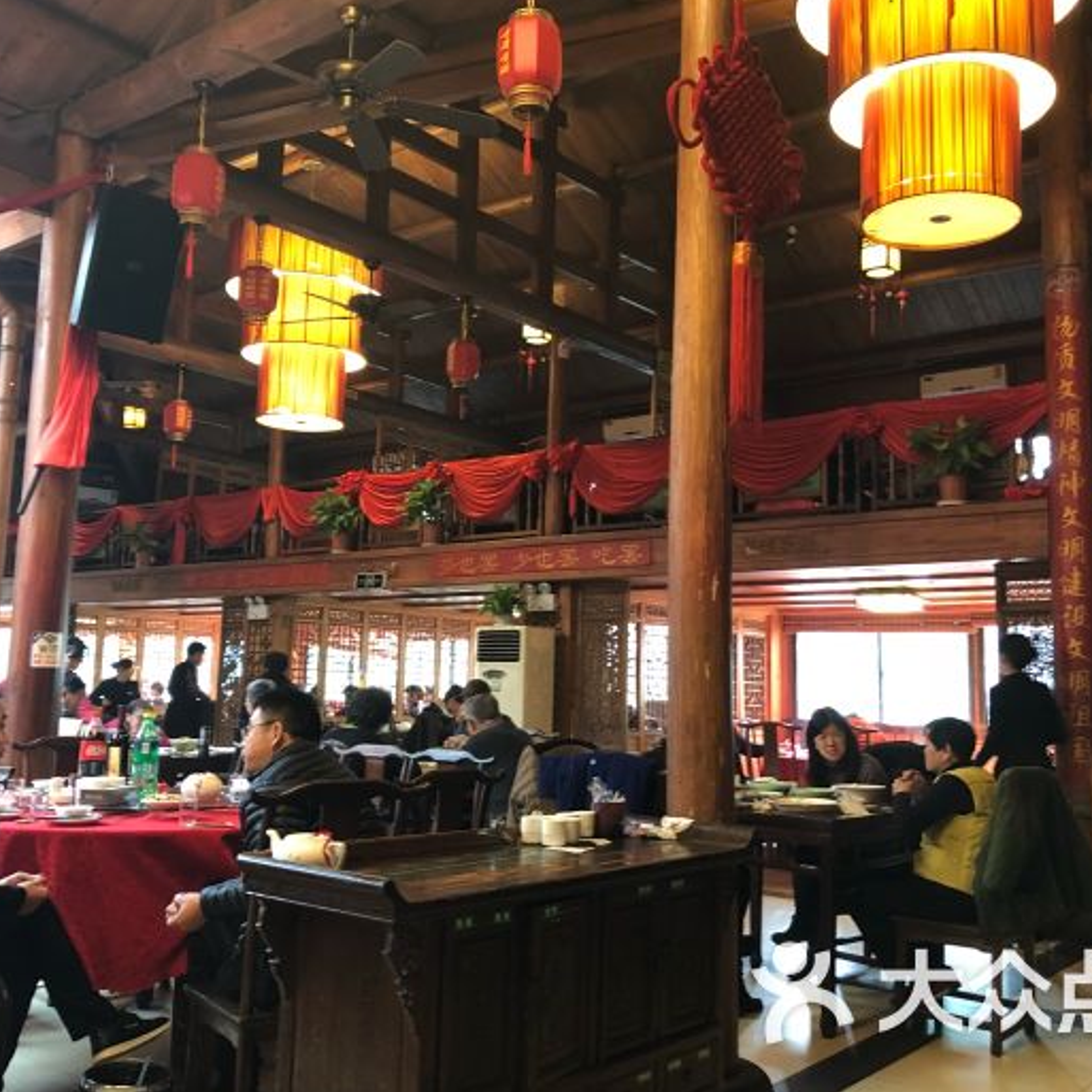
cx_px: 541
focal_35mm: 35
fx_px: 1249
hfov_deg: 47.2
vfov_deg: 47.2
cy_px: 544
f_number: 1.8
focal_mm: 3.99
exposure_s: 1/50
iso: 320
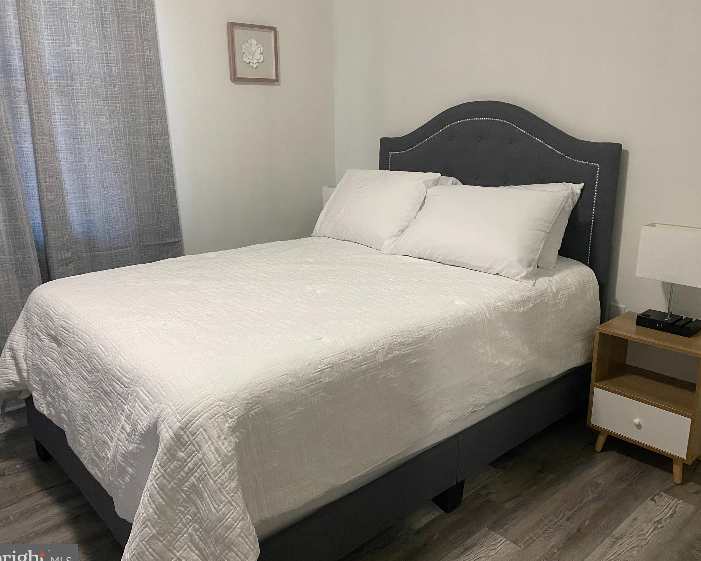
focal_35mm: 28
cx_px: 371
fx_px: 581
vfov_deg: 51.5
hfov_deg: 62.2
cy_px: 285
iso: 320
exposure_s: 1/60
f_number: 1.8
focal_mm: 4.25
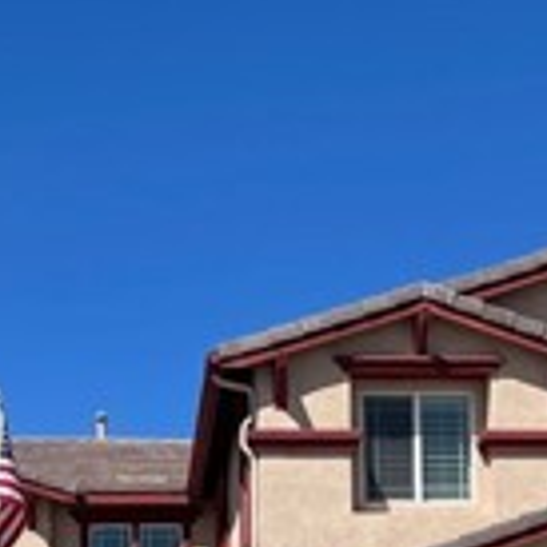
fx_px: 1913
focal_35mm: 107
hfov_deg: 16.2
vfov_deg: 15.8
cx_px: 395
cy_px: 607
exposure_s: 1/5556
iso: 32
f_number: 1.6
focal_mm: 4.2
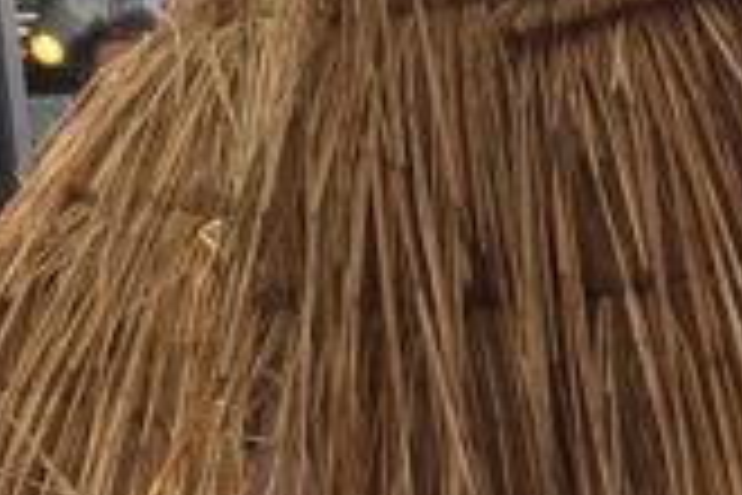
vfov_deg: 6.2
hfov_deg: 9.3
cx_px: 706
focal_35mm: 220
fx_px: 4534
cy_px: 792
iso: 32
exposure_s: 1/1642
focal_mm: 4.15
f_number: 2.2
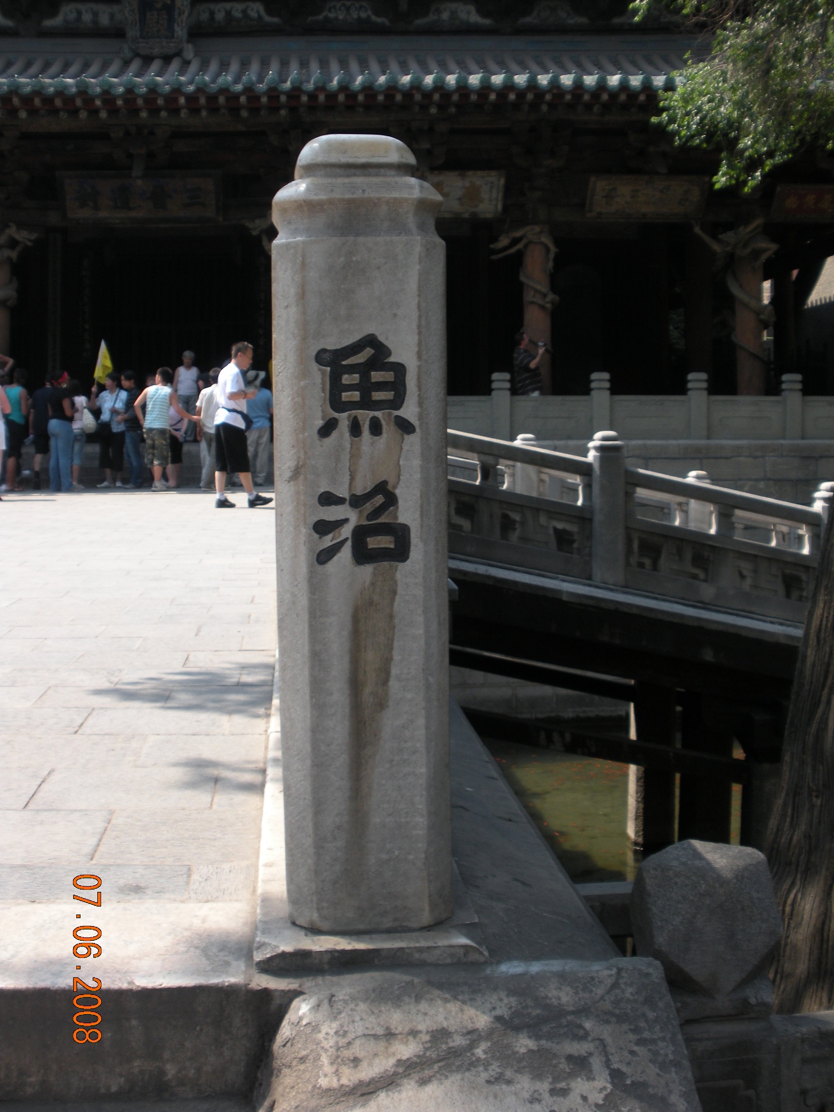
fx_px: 1413
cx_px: 417
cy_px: 556
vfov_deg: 42.9
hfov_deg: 32.9
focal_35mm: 44
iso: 64
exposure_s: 1/218
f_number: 4
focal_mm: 7.7
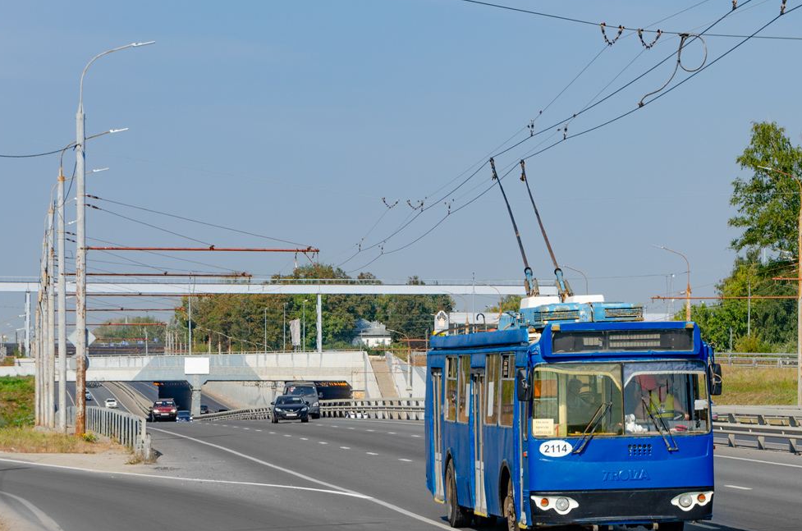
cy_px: 290
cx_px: 593
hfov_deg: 13.7
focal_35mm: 150
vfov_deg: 9.1
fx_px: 3329
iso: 100
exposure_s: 1/640
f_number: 7.1
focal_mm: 65
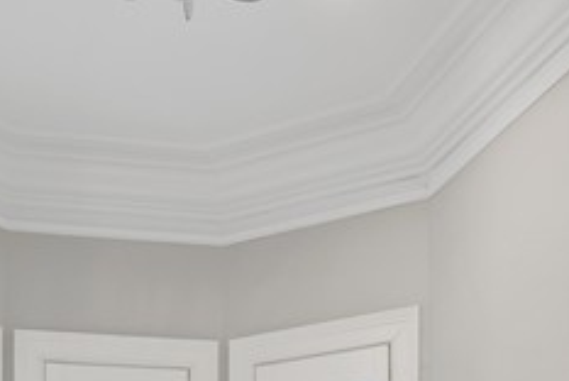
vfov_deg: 19.0
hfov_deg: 36.7
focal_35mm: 54
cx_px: 332
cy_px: 691
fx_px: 855
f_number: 9.5
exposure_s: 1/6
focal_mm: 14
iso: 200
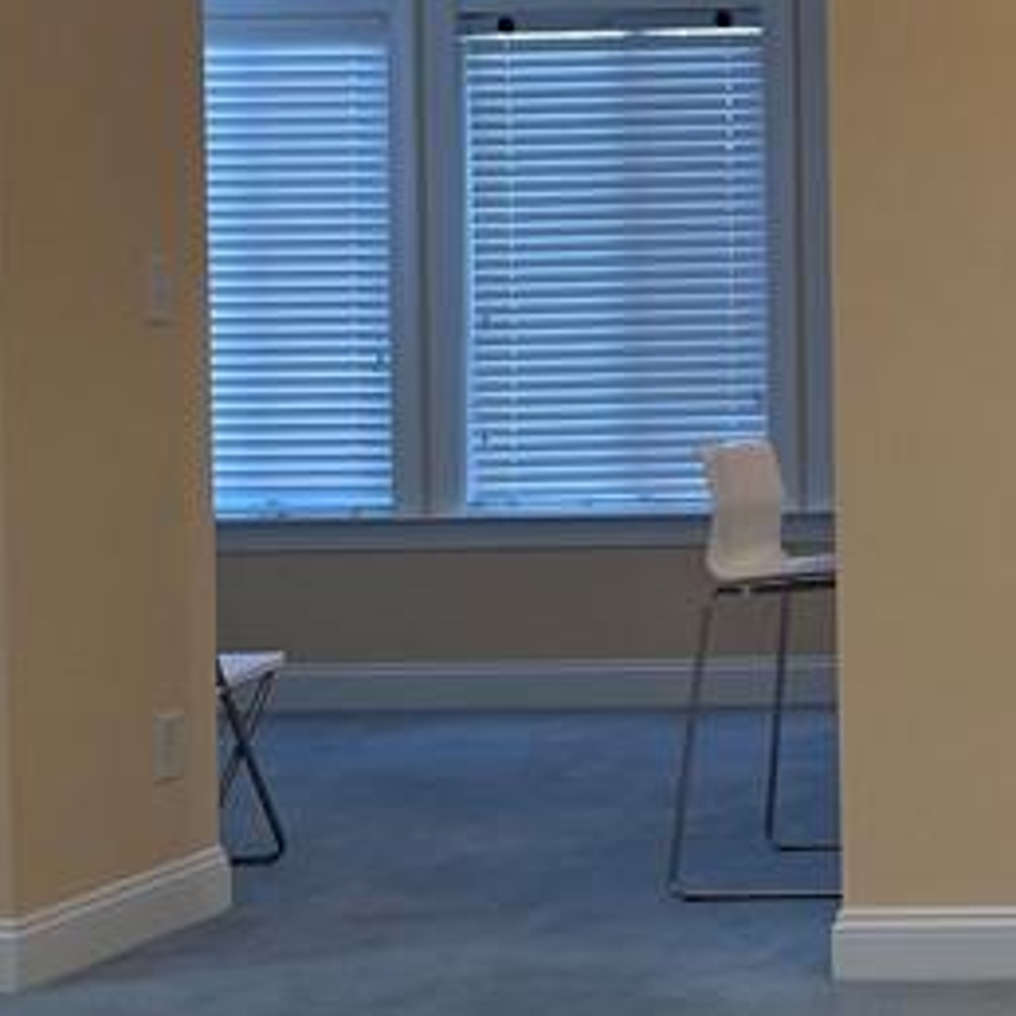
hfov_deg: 16.3
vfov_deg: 19.0
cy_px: 275
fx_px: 3022
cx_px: 1785
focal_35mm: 91
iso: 80
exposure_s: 1/60
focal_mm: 4.2
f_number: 1.6
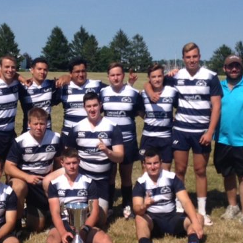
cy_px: 111
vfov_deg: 21.4
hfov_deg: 21.3
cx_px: 70
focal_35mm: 81
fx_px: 643
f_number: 2.4
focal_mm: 4.12
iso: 50
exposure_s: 1/2710
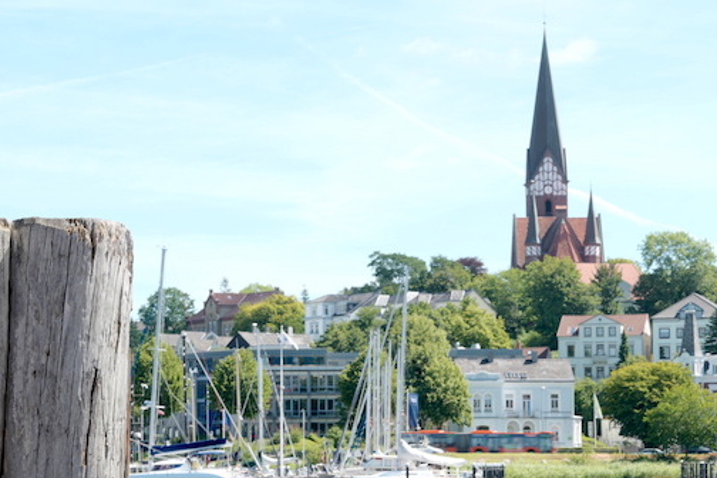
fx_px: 2370
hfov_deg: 17.2
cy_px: 362
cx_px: 351
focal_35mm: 119
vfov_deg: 11.5
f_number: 14
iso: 100
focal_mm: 75
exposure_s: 1/40
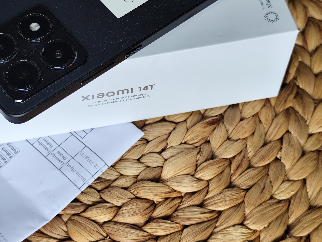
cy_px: 94
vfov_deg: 22.2
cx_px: 113
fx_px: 614
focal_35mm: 66
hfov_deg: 29.2
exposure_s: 1/100
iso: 64
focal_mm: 6.14
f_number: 1.65
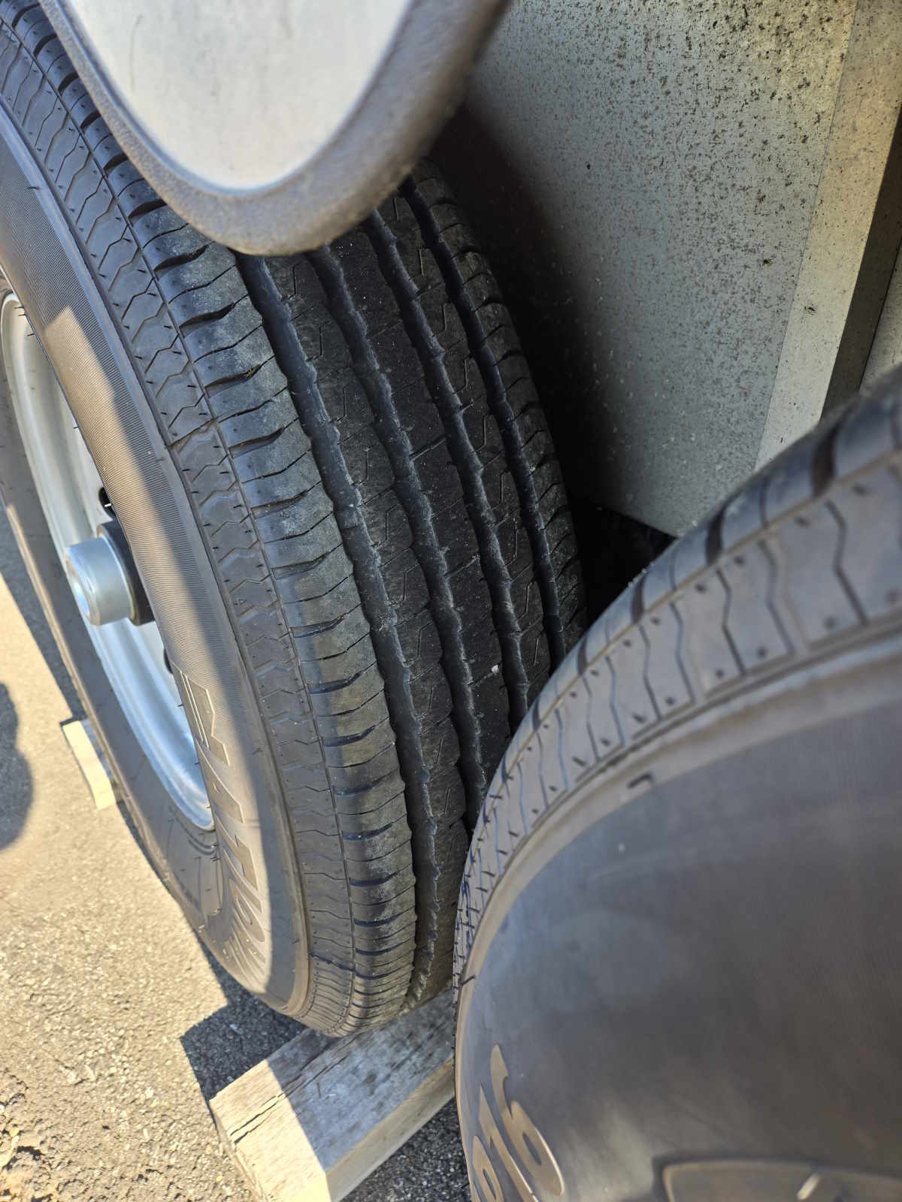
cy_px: 601
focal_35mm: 23
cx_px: 451
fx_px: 799
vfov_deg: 73.9
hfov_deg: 58.9
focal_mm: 5.4
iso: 25
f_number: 1.8
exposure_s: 1/212
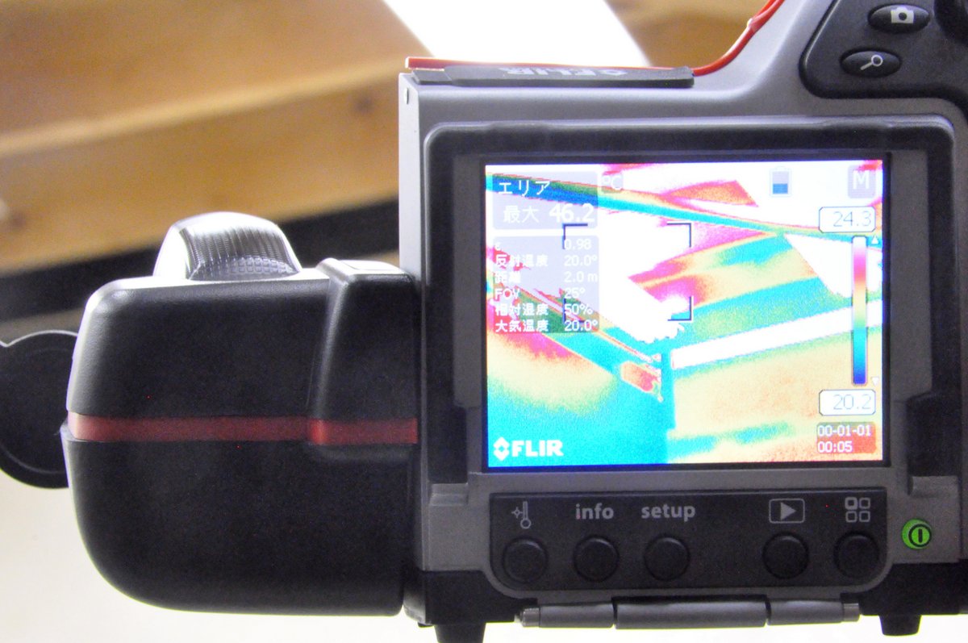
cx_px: 484
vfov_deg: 8.7
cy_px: 322
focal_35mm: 158
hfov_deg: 13.1
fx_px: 4230
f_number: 25
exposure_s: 1/25
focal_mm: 105
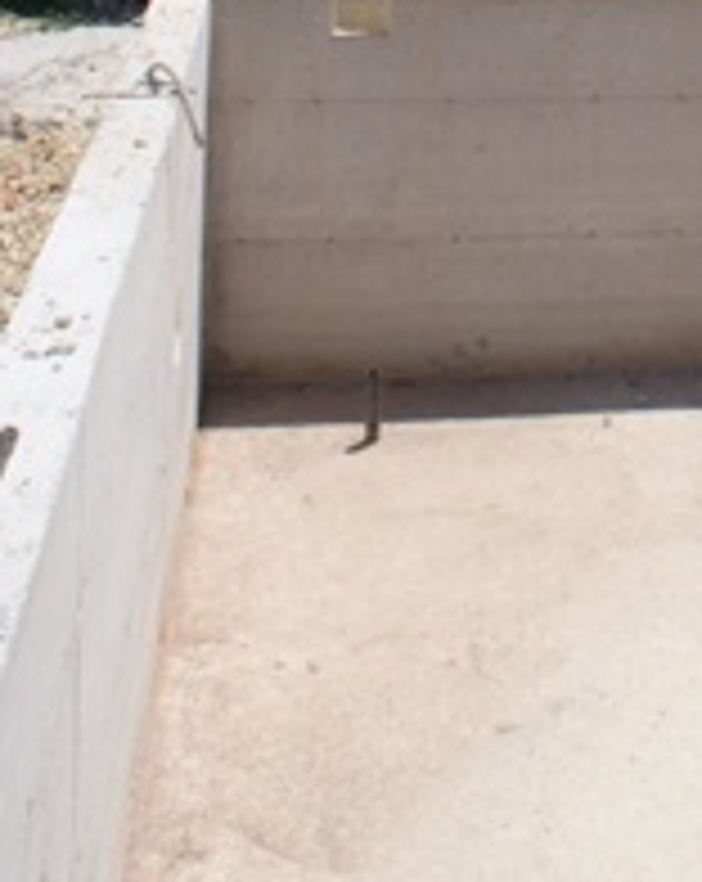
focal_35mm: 83
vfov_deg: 19.5
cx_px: 842
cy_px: -513
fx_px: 2162
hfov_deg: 17.6
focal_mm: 18
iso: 100
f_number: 10
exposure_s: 1/320
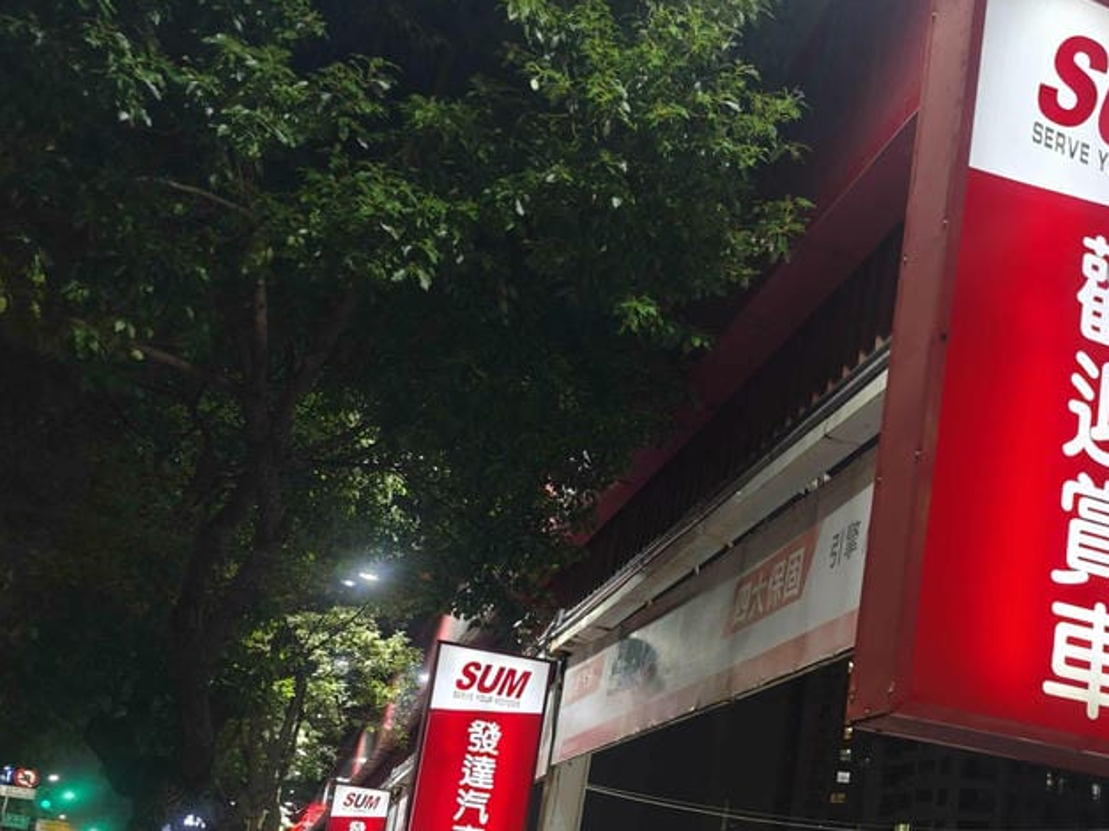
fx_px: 1409
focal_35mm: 44
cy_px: 679
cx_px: 918
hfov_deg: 40.8
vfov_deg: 31.9
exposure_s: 1/60
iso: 640
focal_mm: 8.72
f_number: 1.63
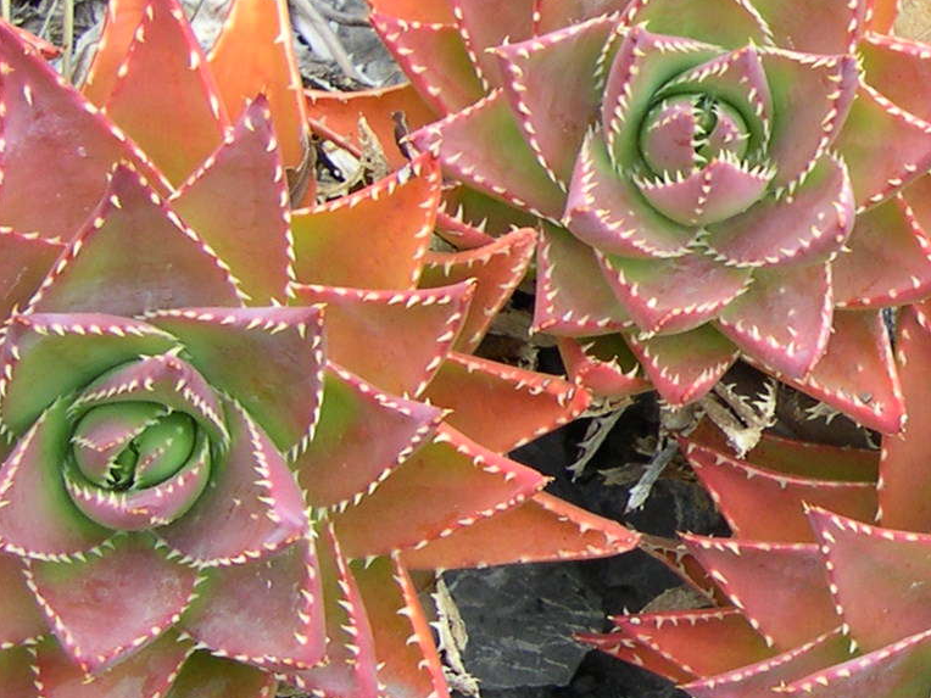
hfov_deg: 16.1
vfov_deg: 13.1
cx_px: 1361
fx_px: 3039
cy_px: 233
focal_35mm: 113
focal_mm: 8
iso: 100
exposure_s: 1/53
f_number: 2.8
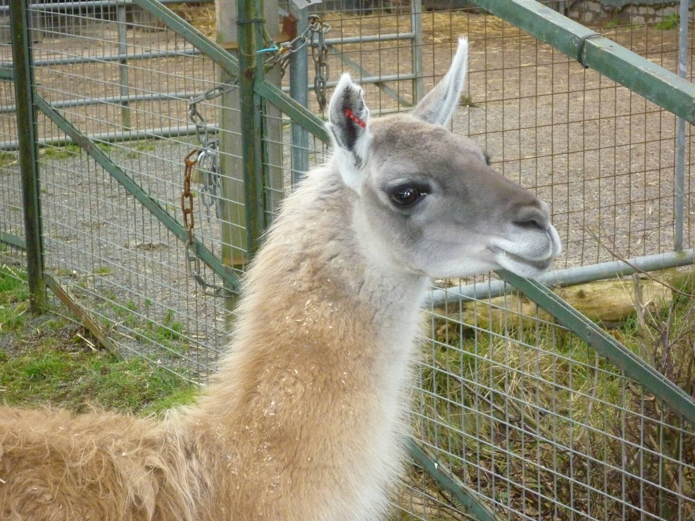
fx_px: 2108
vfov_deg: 14.1
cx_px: 348
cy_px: 260
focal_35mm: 105
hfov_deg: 18.7
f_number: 5.8
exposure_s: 1/125
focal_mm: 18.6
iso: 800
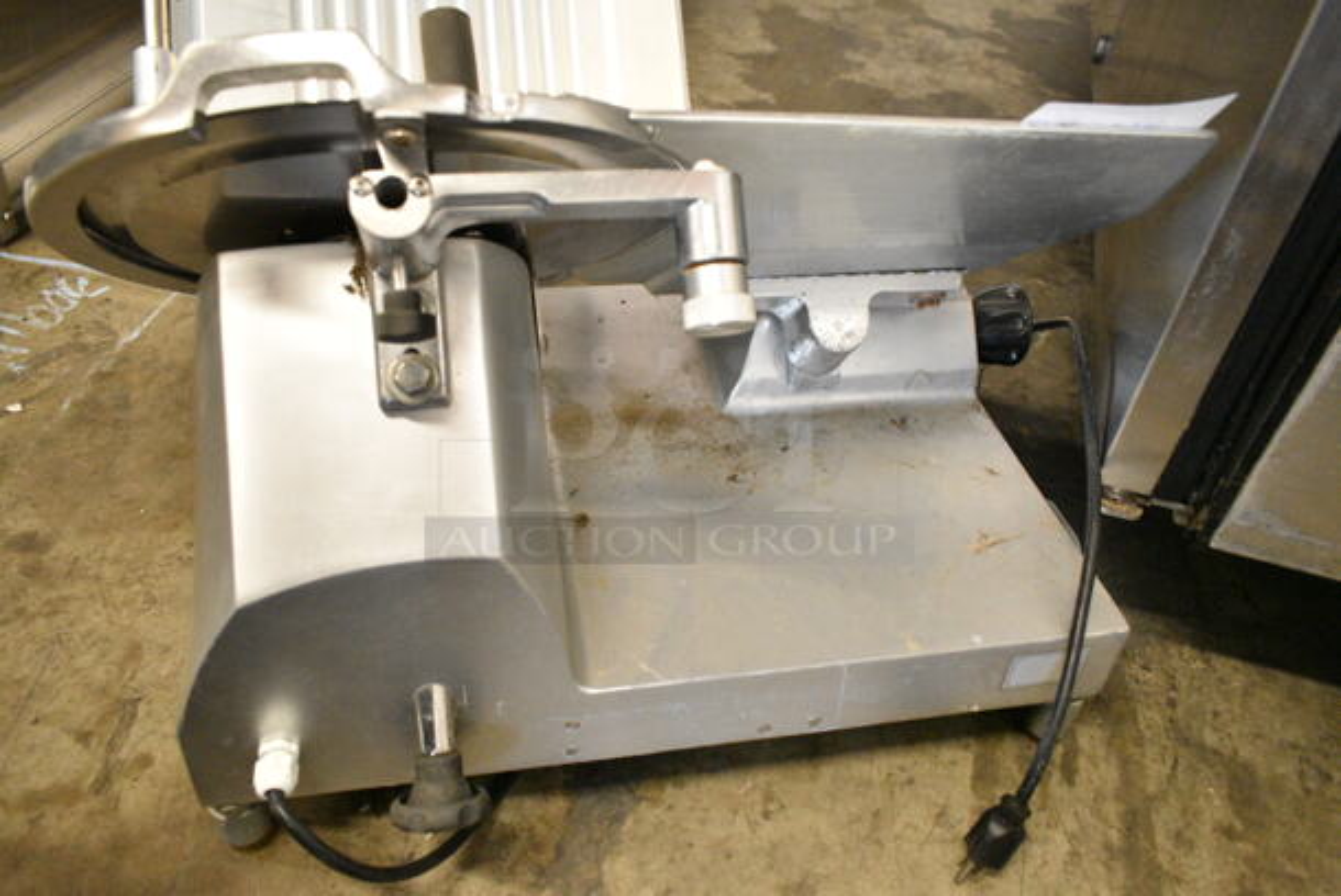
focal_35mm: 27
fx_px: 1007
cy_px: 448
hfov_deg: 67.3
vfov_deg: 48.0
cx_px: 670
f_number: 5
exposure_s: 1/100
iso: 6400
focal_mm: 18
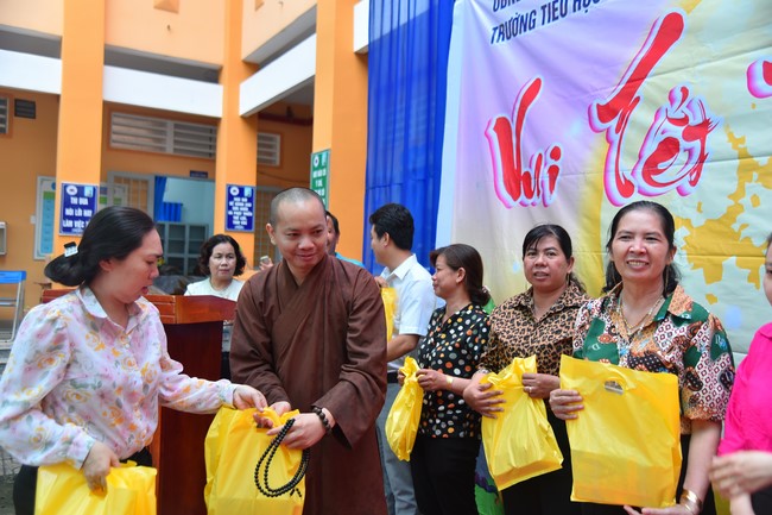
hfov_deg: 55.8
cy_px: 258
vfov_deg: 38.9
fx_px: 729
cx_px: 386
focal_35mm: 34
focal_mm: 34
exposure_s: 1/160
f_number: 4
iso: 250
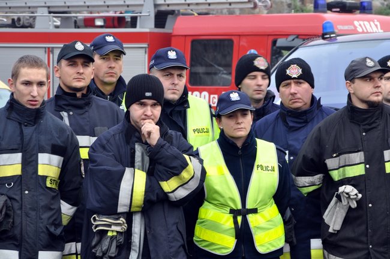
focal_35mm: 270
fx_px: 2922
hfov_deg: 7.6
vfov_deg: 5.1
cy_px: 130
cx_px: 195
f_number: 14
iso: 500
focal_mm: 180
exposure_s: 1/30
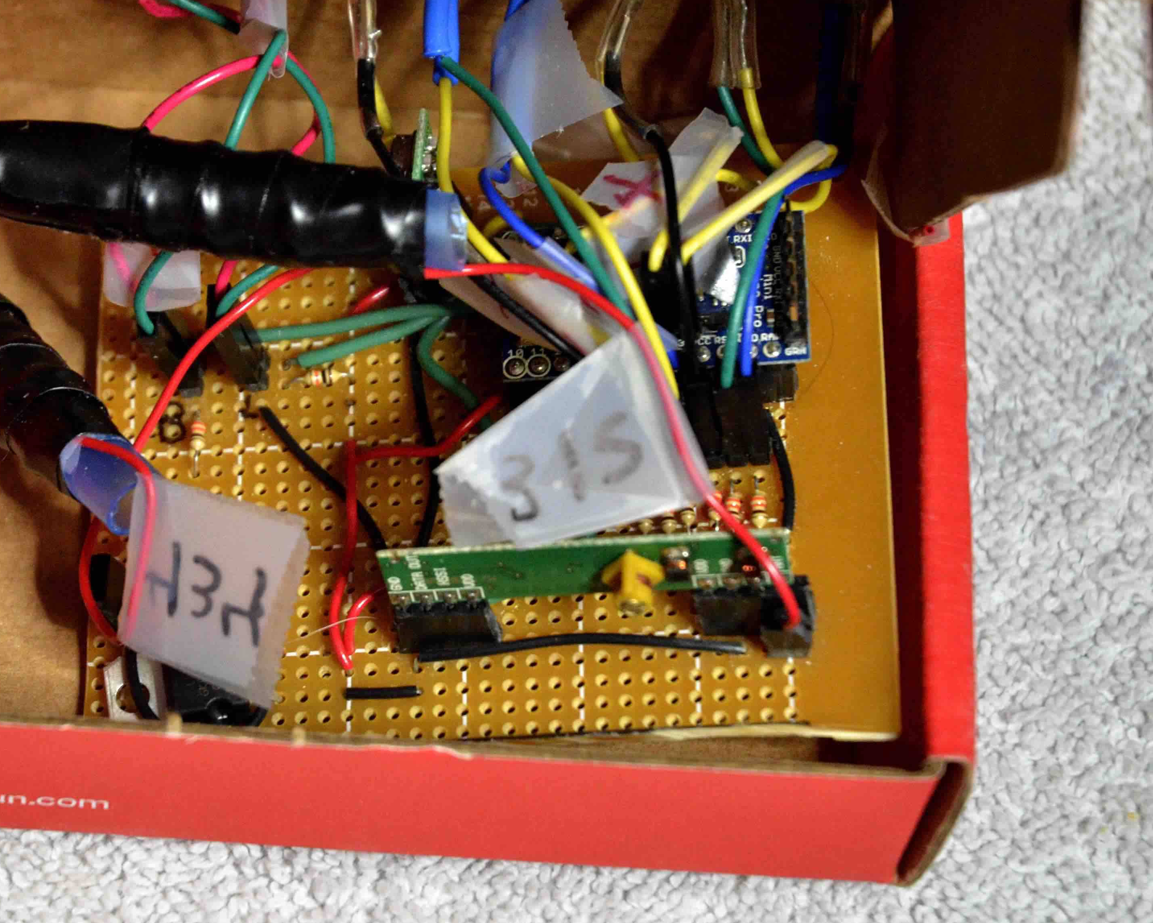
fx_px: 4948
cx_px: 349
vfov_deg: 10.6
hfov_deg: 13.3
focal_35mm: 145
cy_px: 403
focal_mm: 60
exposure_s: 1/30
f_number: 4.8
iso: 2500
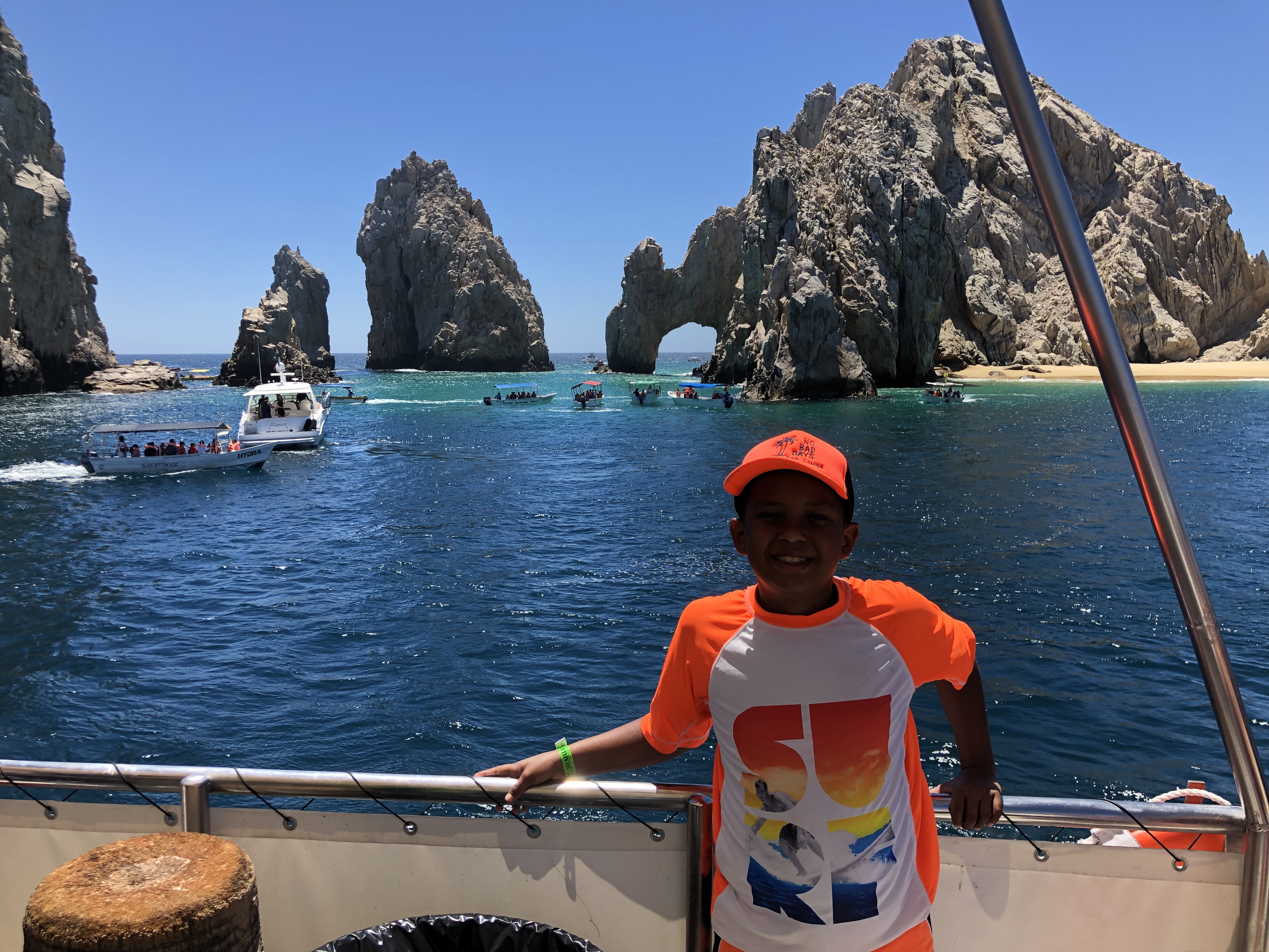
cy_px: 476
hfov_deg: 63.4
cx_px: 634
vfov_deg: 49.7
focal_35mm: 28
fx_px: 1026
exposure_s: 1/1372
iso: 20
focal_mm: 4
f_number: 1.8
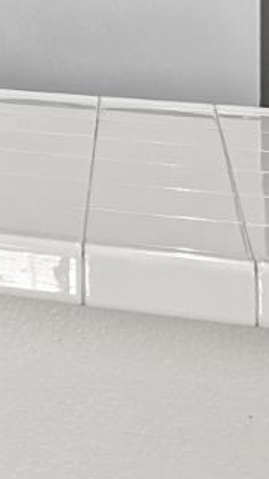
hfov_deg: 7.0
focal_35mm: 131
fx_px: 1663
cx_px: -803
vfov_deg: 15.7
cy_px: -126
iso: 50
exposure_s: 1/120
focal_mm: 5.7
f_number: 1.5
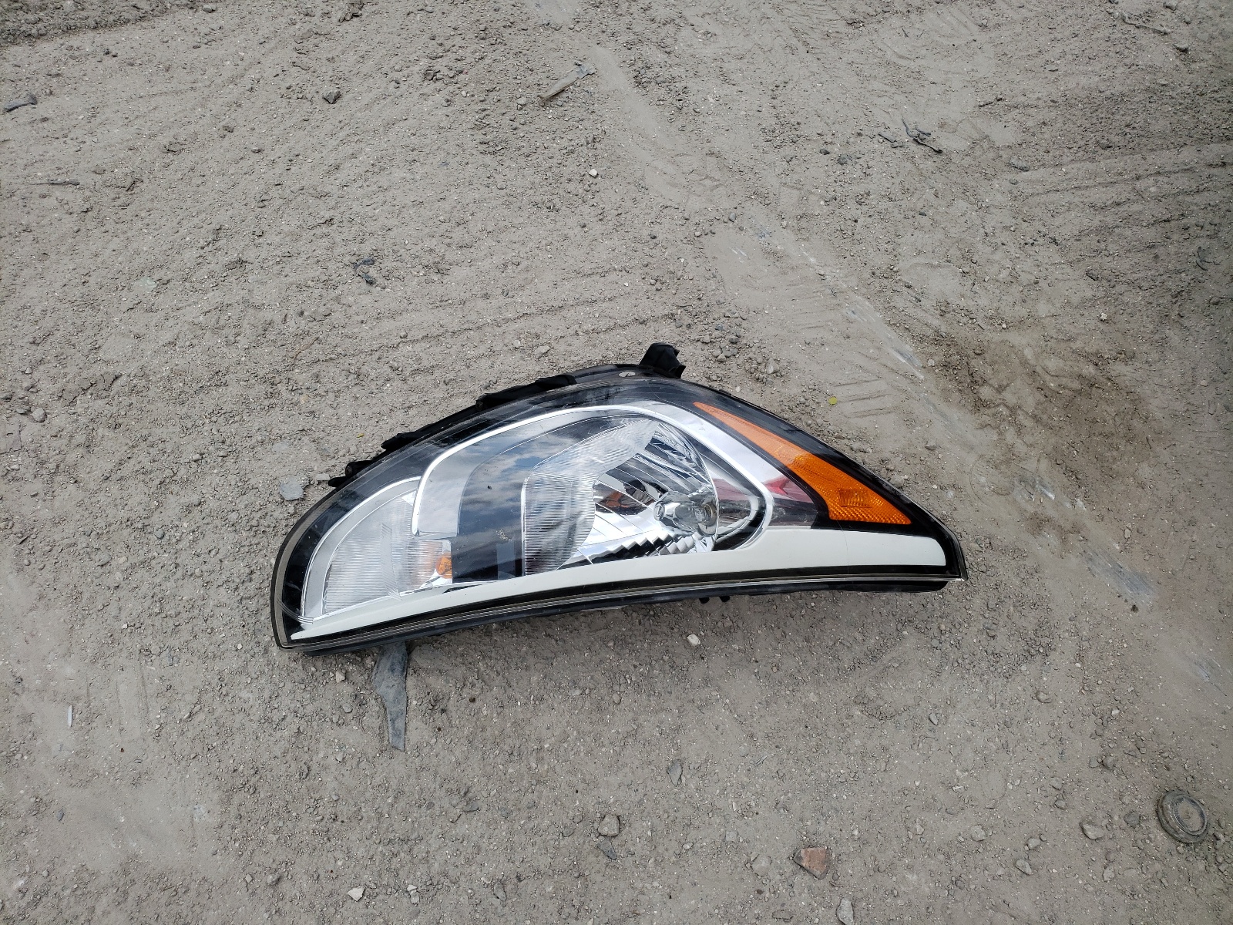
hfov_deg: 67.3
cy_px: 462
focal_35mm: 26
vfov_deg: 53.1
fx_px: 926
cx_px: 616
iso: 50
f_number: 1.5
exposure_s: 1/3333
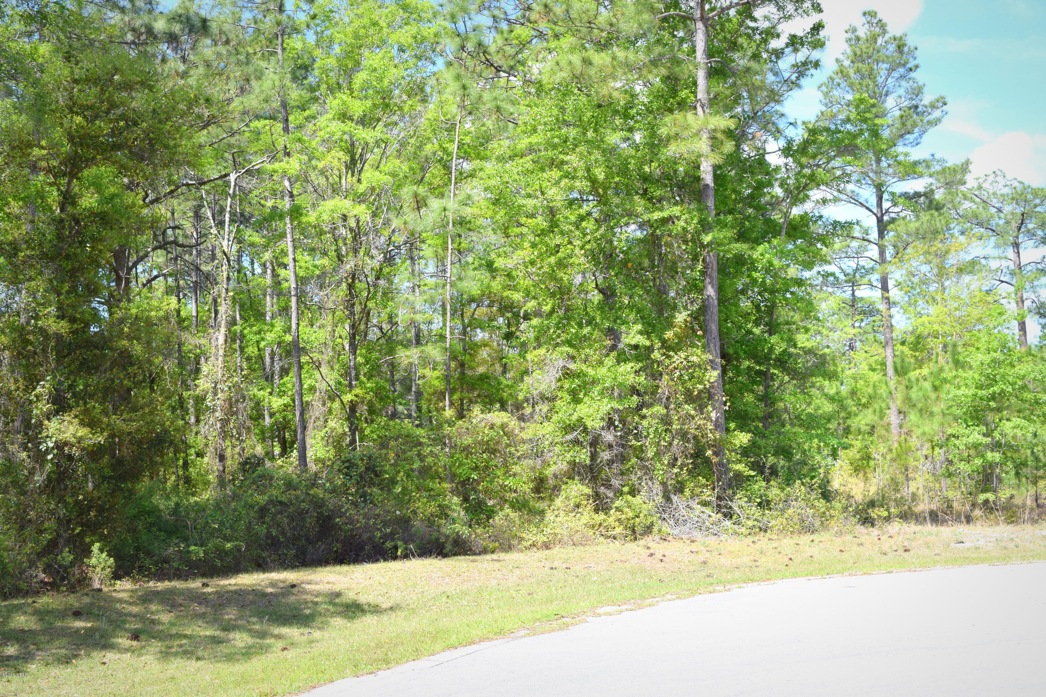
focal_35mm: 42
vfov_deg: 31.9
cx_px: 523
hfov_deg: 46.4
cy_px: 348
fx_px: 1220
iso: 200
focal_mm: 28
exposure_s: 1/320
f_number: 9
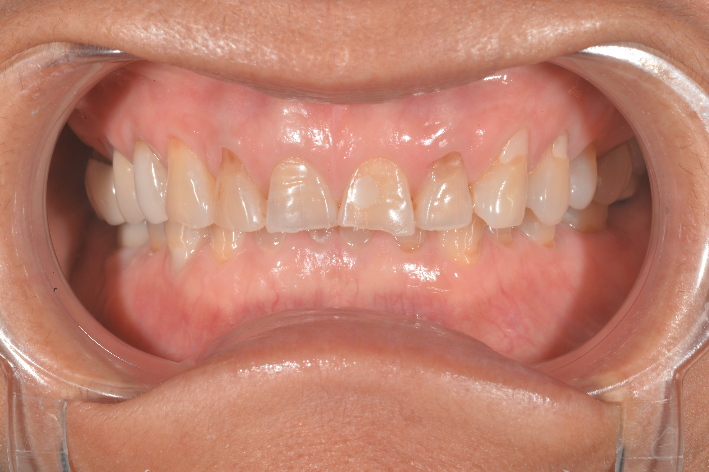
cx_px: 354
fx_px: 2067
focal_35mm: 105
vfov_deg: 13.0
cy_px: 236
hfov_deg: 19.5
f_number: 45
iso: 100
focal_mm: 105
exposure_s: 1/60
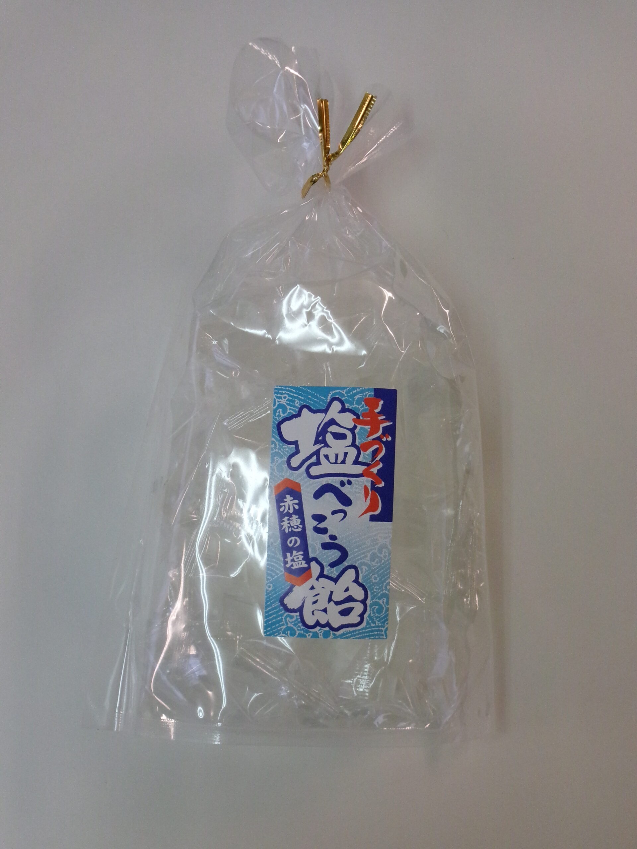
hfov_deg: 27.5
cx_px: 318
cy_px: 424
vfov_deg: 36.2
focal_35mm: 53
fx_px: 1300
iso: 613
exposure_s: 1/125
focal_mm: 9.5
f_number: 4.9
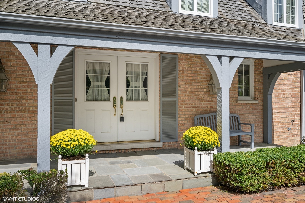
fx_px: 254
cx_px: 152
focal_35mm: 30
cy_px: 102
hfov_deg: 61.9
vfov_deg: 43.6
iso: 200
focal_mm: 30
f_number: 9.5
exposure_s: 1/180
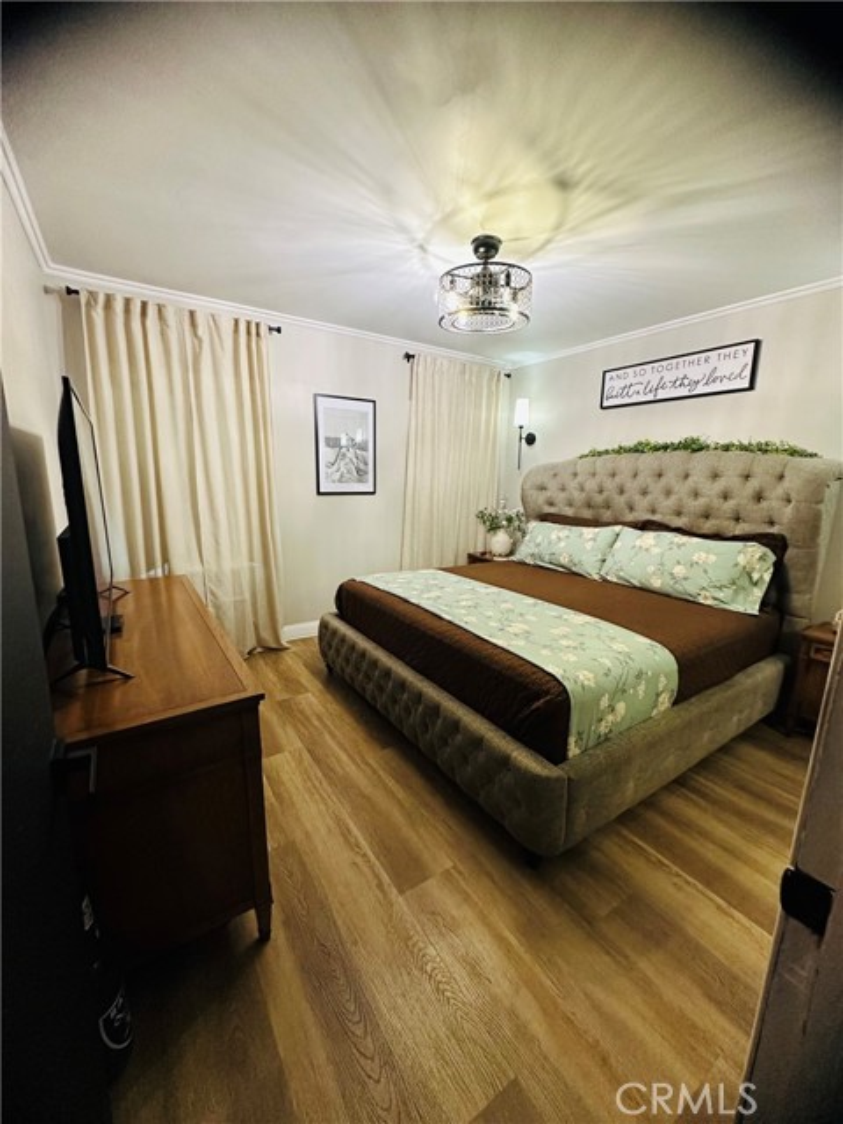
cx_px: 422
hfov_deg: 85.7
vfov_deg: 102.1
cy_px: 562
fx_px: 455
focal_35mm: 14
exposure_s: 1/60
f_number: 2.2
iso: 640
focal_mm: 2.22
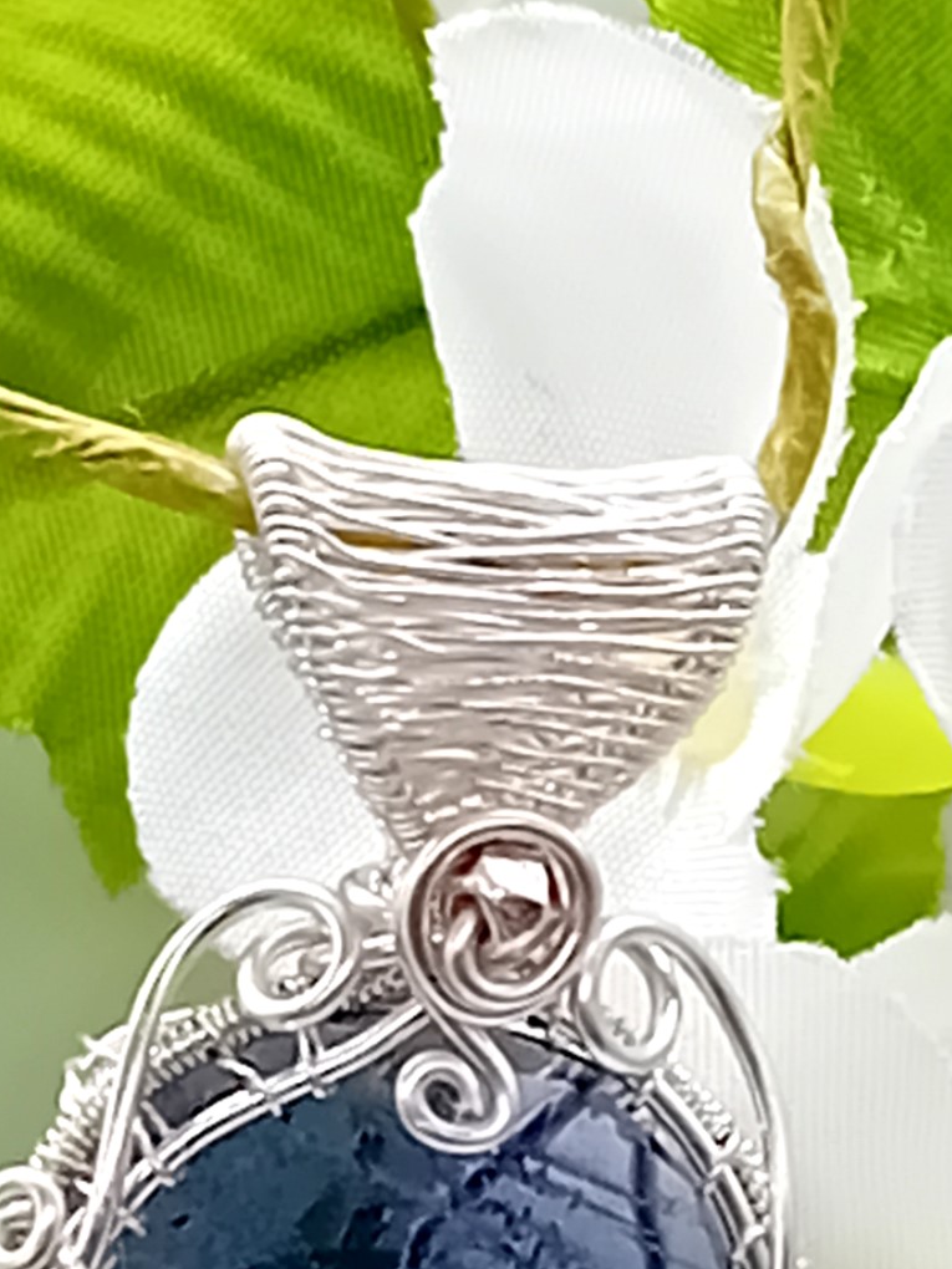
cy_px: 1084
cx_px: 464
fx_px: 1870
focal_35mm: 51
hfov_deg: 28.6
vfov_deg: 35.8
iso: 250
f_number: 1.8
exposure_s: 1/33.3
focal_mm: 3.98
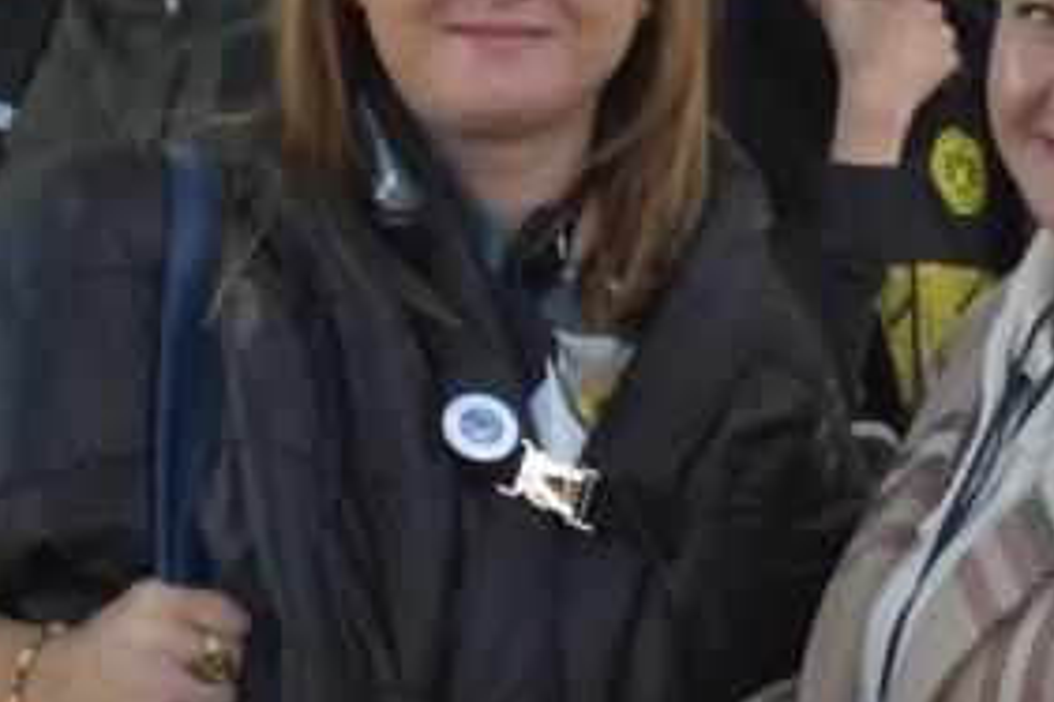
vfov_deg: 10.9
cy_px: 280
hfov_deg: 15.6
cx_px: 1302
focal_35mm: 126
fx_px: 3682
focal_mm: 23
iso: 1600
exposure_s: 1/320
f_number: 9
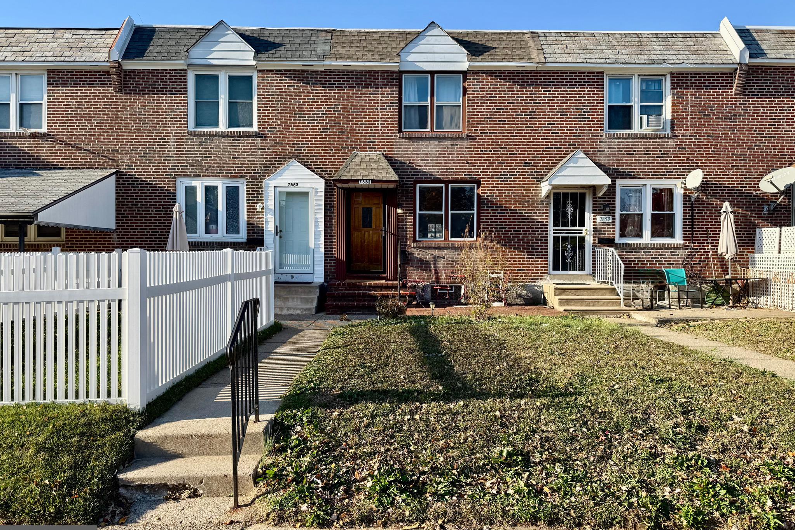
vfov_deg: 51.3
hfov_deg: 71.5
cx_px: 398
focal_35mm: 25
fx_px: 552
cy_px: 259
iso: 80
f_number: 1.78
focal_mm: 6.76
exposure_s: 1/2053
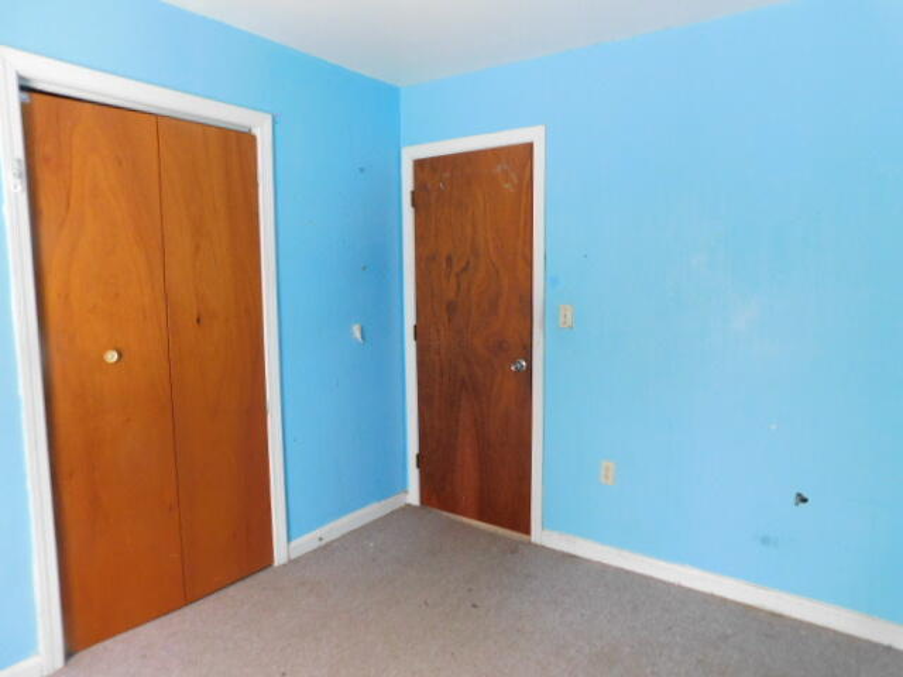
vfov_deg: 58.9
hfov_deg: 73.9
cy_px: 338
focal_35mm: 23
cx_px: 452
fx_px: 600
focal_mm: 4
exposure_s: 1/30
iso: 400
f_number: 3
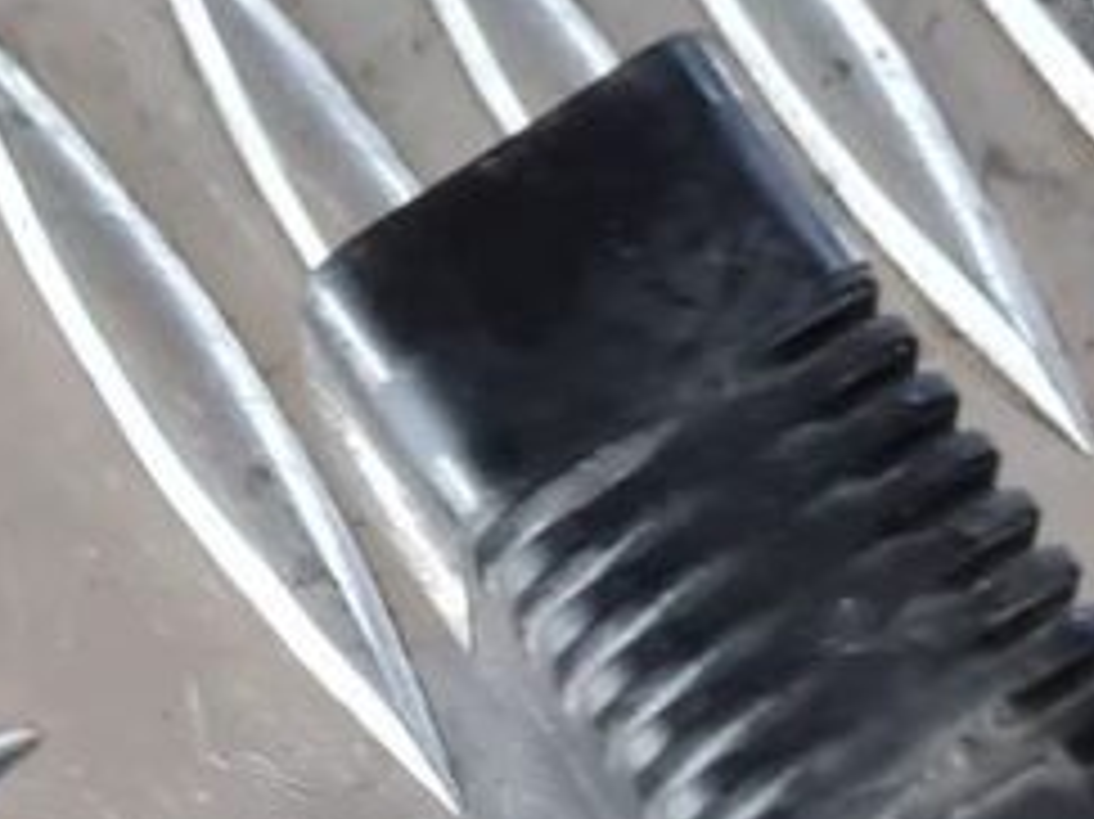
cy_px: 1377
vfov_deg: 9.5
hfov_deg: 13.2
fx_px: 4738
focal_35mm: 150
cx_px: 720
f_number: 1.8
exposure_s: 1/100
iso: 250
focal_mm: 5.4
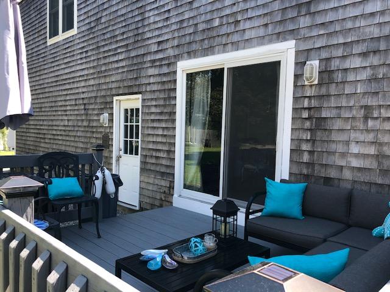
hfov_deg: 63.4
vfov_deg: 49.7
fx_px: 315
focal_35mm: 28
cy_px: 146
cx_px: 195
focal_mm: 4
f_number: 1.8
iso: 20
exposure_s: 1/246
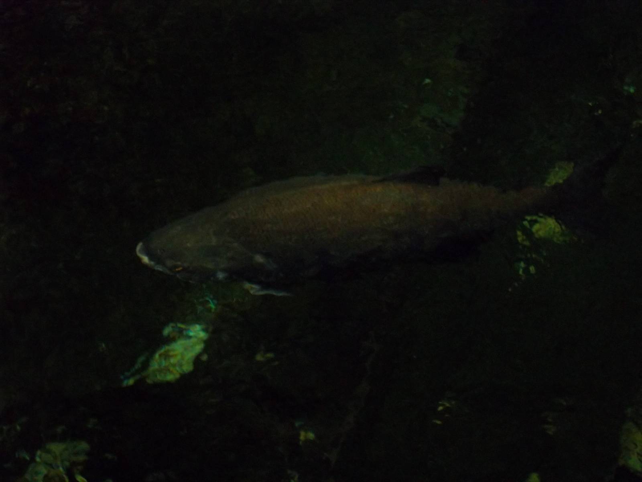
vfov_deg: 13.7
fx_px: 2003
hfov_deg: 18.2
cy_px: 241
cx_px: 321
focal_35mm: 108
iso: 400
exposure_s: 1/60
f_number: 5.6
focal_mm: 19.5
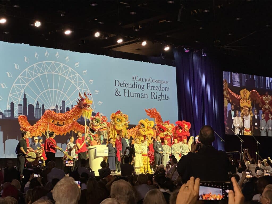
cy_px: 102
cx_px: 136
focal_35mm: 77
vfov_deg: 19.1
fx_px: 605
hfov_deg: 25.3
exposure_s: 1/60
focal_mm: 9
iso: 640
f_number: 2.8
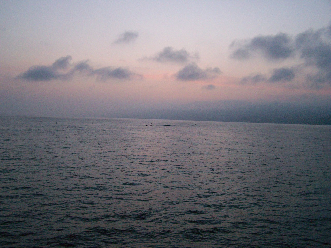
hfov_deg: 49.0
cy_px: 124
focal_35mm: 38
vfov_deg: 37.7
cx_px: 166
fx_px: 363
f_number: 2.8
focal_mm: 6.3
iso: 400
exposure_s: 1/320
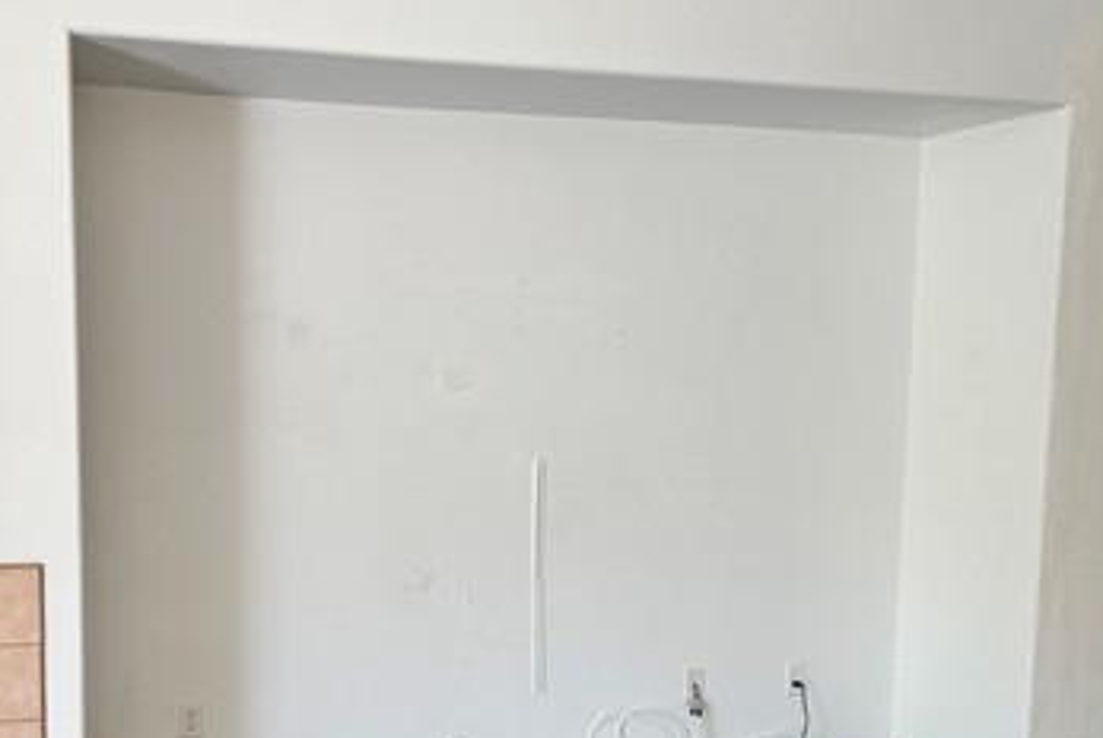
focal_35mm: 46
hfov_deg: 41.9
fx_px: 1411
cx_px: 327
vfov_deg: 28.9
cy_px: 554
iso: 125
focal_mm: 6.76
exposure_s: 1/120
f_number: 1.78
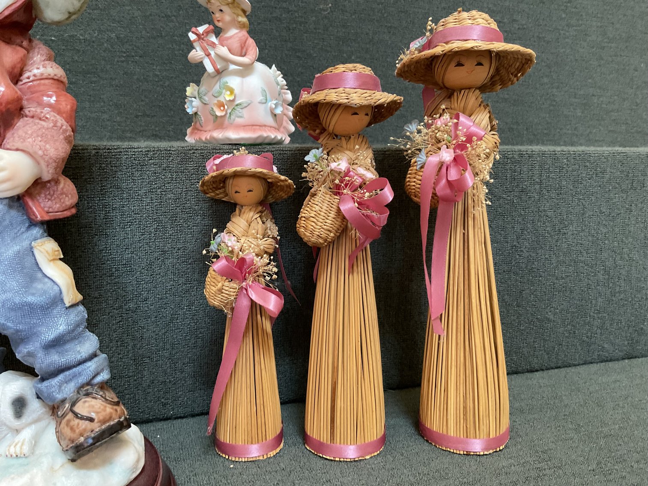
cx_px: 324
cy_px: 243
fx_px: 543
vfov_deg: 48.2
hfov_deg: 61.7
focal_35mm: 29
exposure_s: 1/60
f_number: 1.8
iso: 250
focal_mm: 3
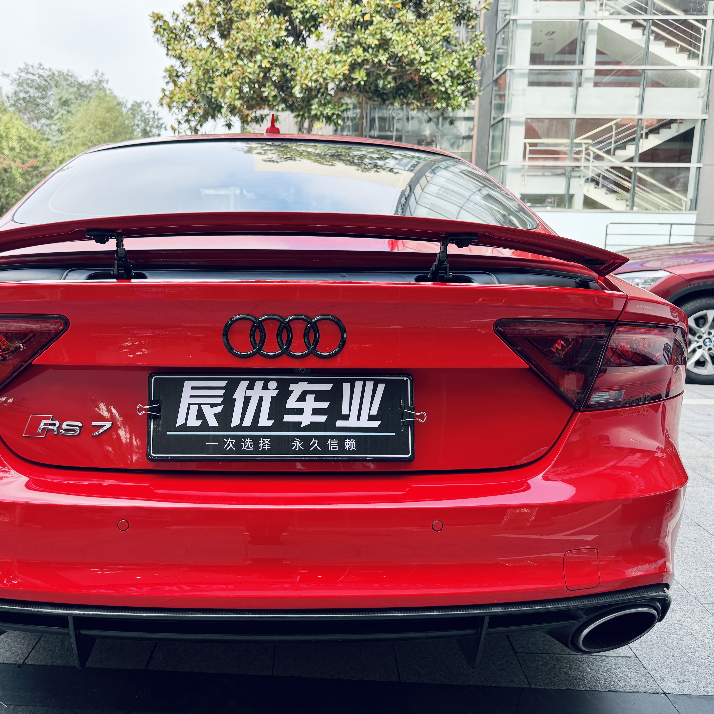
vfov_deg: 54.0
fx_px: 700
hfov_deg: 53.5
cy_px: 363
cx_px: 272
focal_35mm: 30
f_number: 1.78
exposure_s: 1/301
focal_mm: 6.76
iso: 100
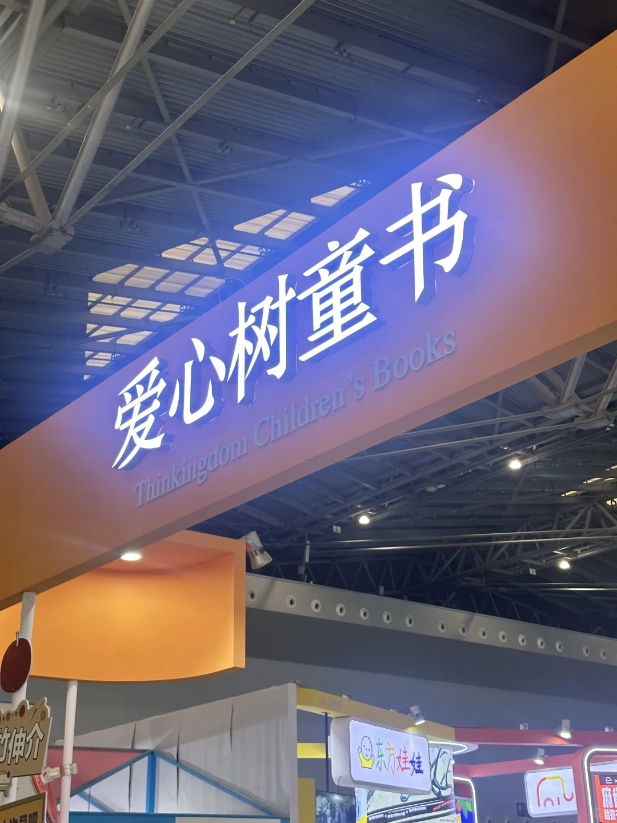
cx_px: 308
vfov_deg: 39.7
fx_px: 1141
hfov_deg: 30.3
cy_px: 412
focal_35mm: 48
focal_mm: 6.86
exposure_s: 1/100
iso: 80
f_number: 1.78
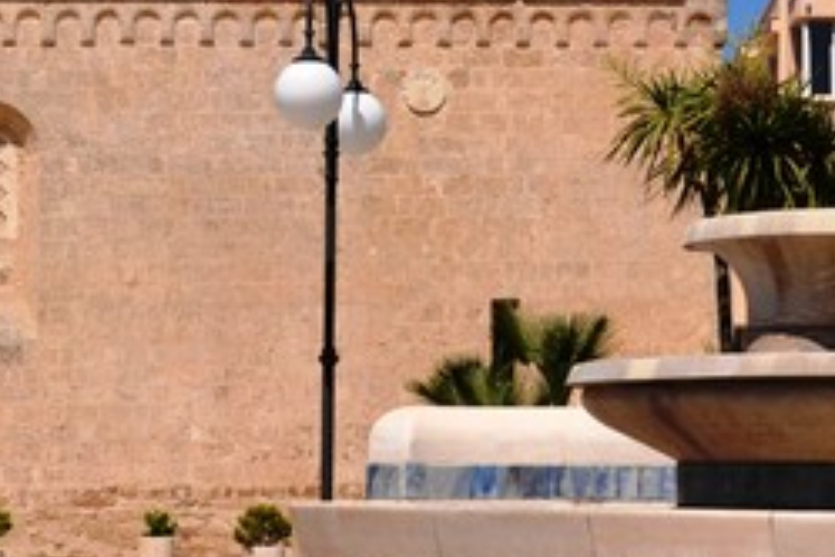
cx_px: 419
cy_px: 156
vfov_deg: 11.3
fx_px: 2797
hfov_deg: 17.0
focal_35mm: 121
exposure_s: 1/800
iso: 200
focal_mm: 25
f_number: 14
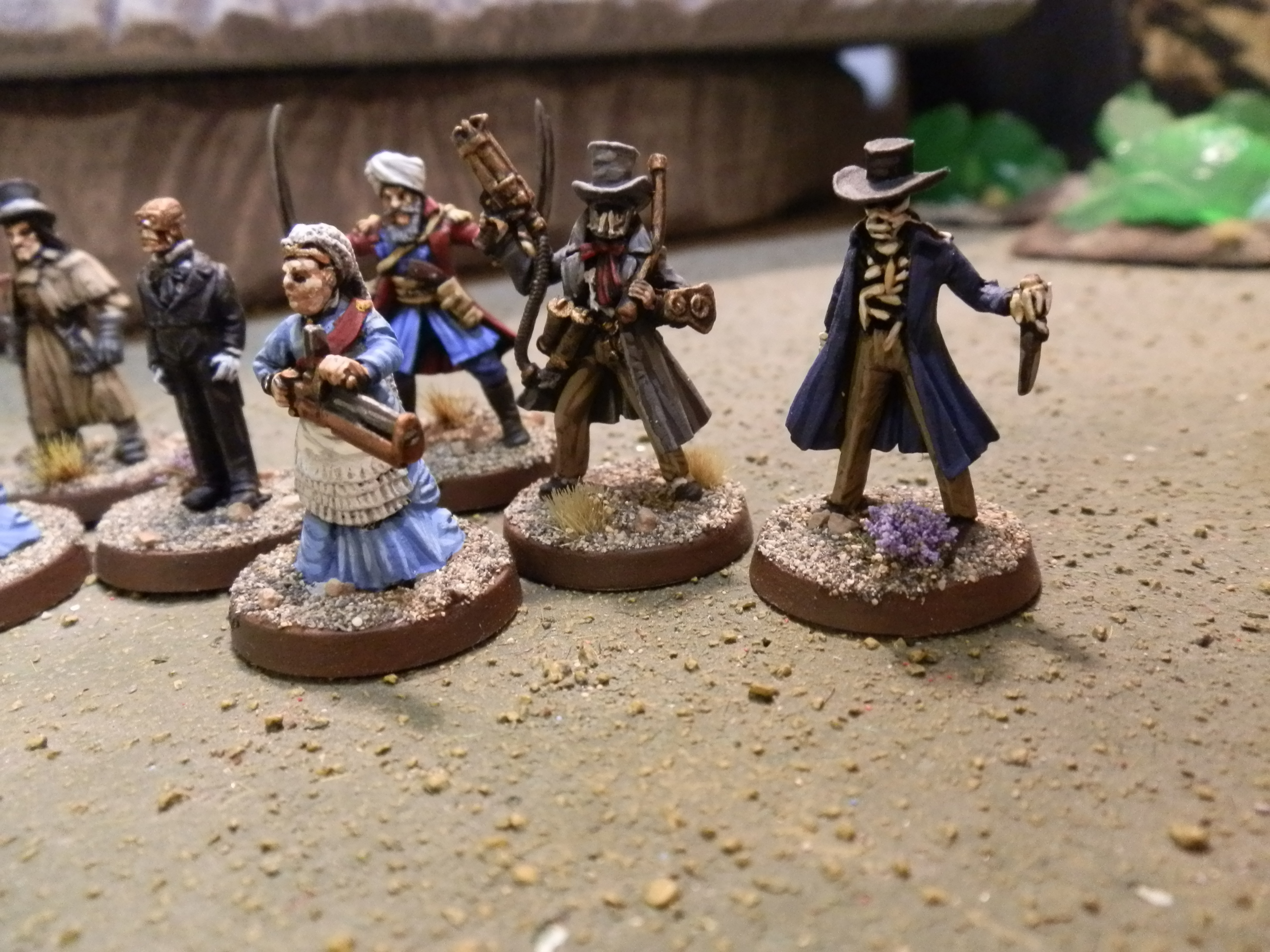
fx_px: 1027
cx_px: 635
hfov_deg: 63.4
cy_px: 476
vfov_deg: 49.7
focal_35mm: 28
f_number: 3.1
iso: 400
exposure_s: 1/40
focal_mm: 5
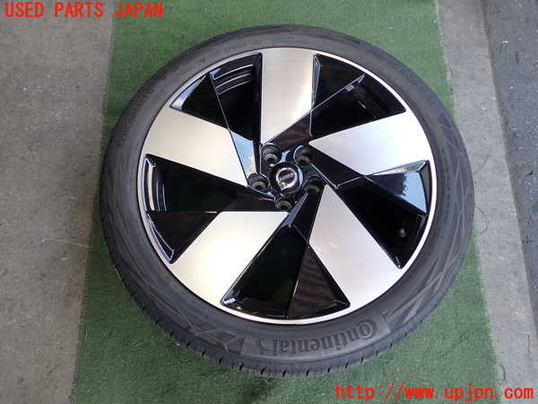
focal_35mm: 30
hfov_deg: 60.0
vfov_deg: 46.8
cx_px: 269
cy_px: 202
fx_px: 466
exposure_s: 1/125
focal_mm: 5.4
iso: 200
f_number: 2.3
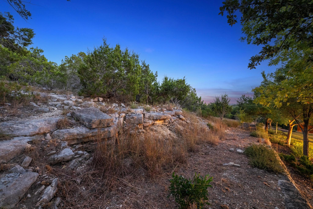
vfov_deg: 81.2
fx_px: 122
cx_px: 156
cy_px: 104
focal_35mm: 14
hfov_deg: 104.3
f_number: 7.1
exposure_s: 6
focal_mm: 14
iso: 2000
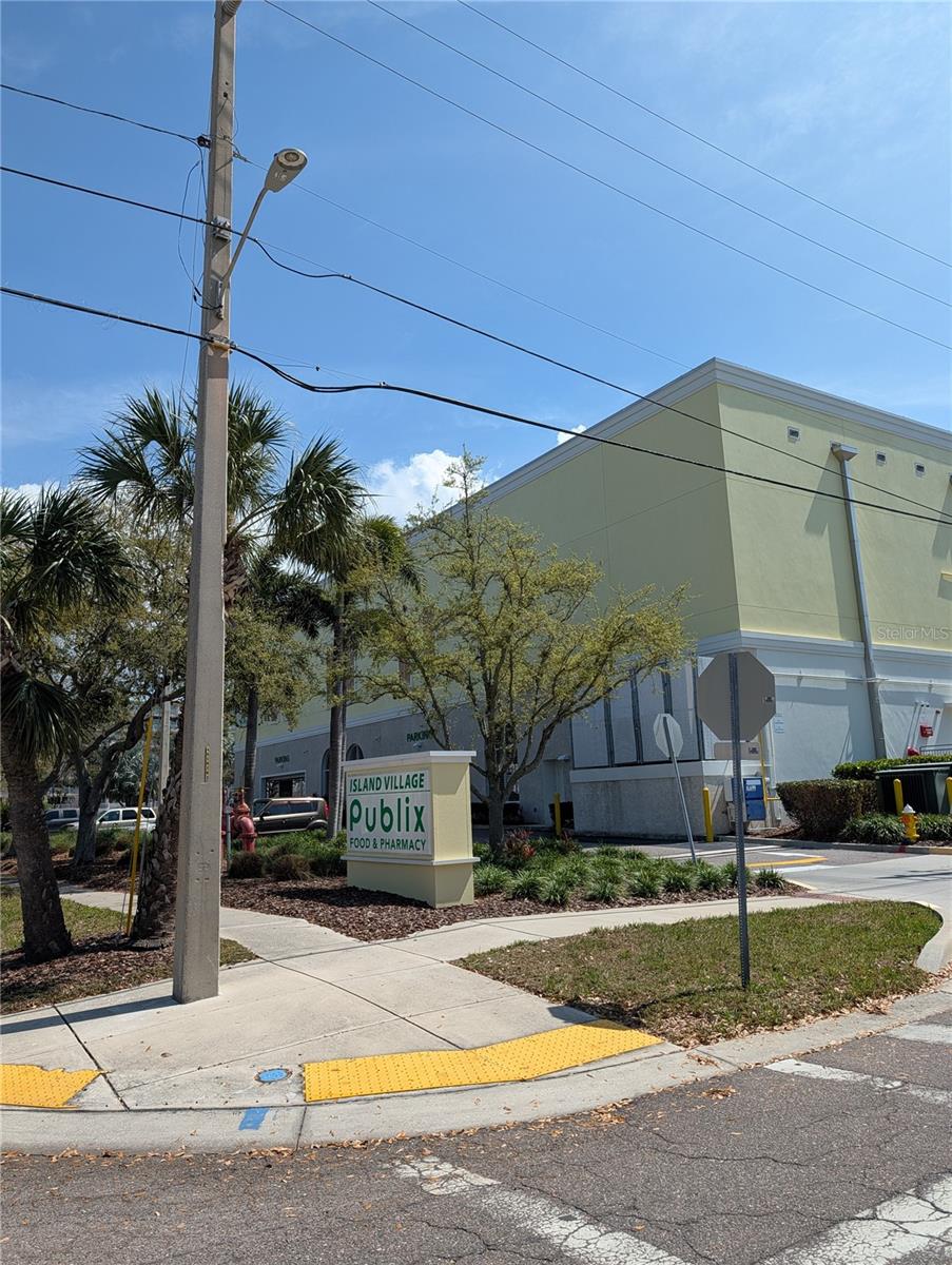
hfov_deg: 56.9
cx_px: 476
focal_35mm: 24
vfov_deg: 71.5
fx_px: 878
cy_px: 632
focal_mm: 6.9
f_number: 1.68
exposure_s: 1/1462
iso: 24
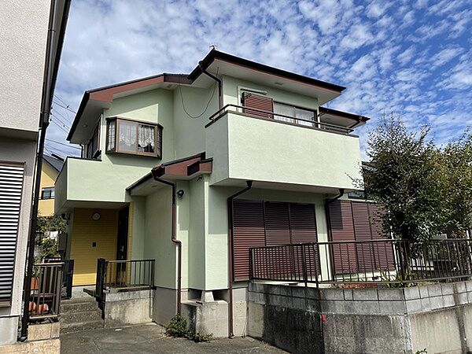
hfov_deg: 67.3
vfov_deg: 53.1
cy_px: 177
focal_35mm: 26
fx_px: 355
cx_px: 236
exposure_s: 1/4651
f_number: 1.6
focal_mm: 4.2
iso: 32
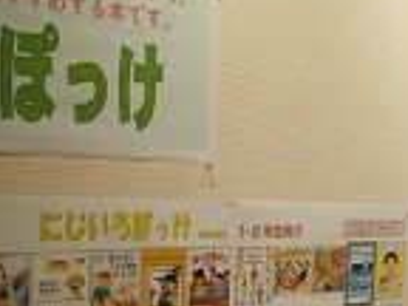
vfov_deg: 16.9
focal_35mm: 82
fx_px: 966
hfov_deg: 23.2
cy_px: 407
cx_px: 367
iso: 800
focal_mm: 4.6
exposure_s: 1/250
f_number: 3.2
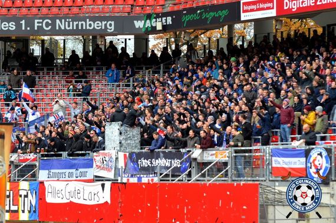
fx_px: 1564
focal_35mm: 168
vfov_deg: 8.1
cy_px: 112
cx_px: 168
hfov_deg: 12.3
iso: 1000
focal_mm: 112
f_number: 4
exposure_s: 1/1000
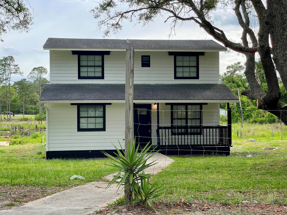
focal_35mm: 52
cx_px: 144
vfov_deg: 28.0
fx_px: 431
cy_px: 108
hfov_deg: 36.8
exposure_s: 1/639
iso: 25
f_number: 2
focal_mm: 6
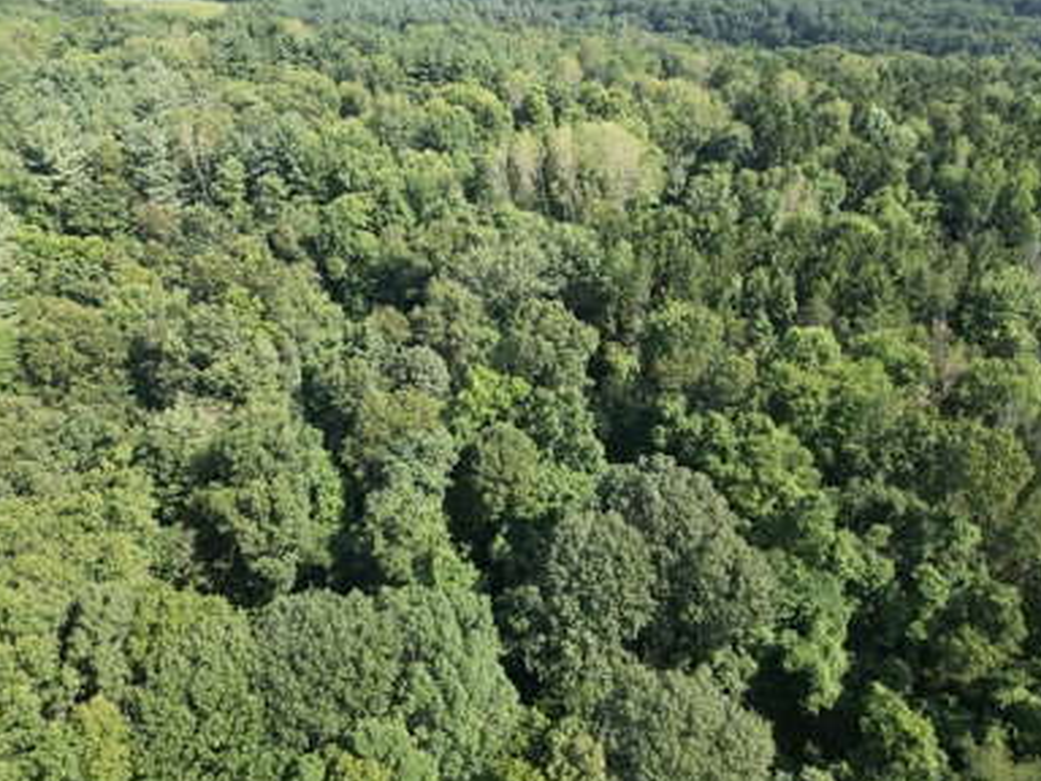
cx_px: 515
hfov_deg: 69.4
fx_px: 752
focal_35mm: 25
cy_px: 380
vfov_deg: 54.9
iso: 100
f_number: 1.7
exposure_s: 1/725
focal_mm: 6.72
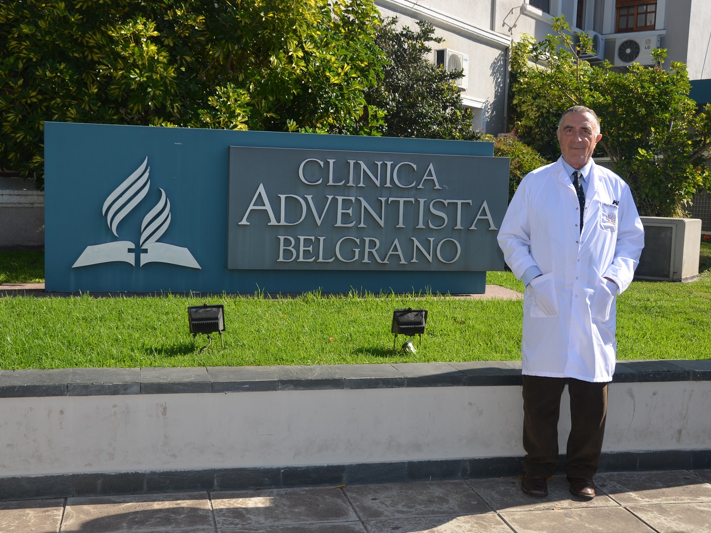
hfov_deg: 46.8
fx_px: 822
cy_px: 264
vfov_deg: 36.0
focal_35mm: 40
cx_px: 341
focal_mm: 24
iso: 100
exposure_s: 1/200
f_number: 8
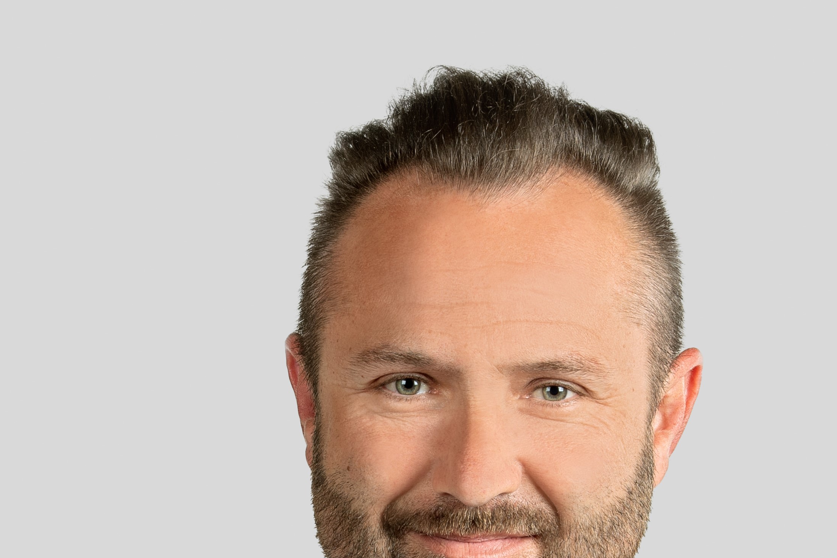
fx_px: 5230
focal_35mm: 225
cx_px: 475
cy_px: 533
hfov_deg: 9.1
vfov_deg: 6.1
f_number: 13
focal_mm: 110
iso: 100
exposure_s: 1/125
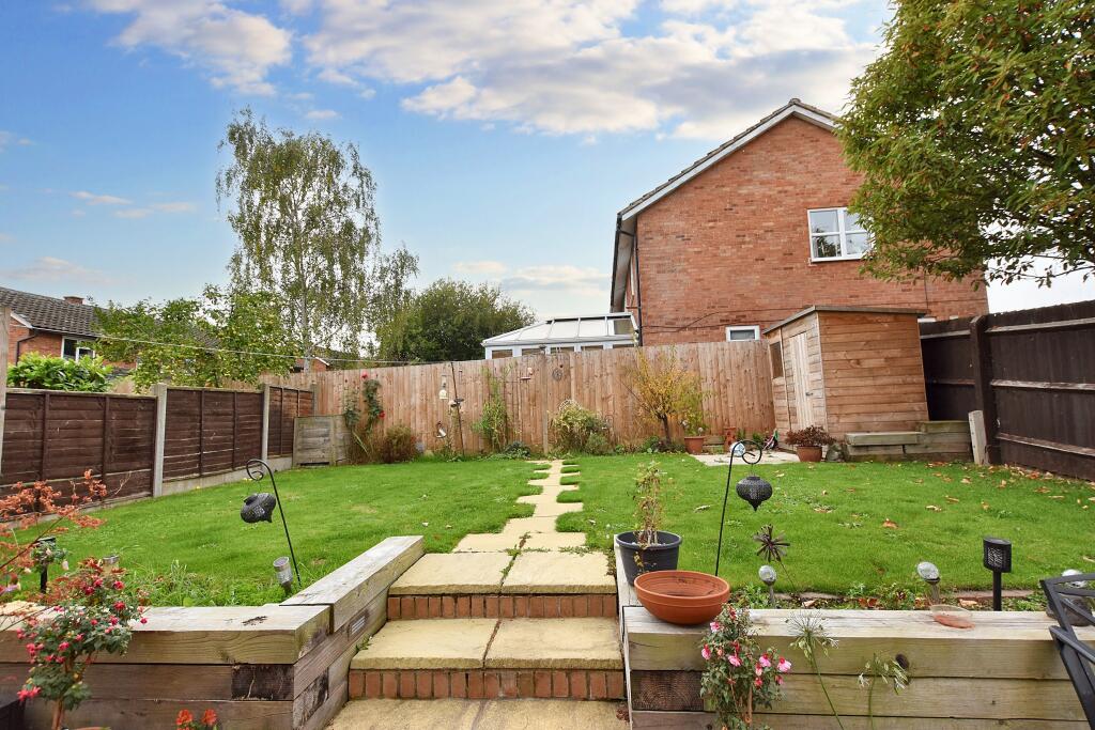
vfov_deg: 77.3
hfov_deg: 100.4
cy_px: 365
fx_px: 456
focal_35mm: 15
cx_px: 548
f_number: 5.6
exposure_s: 1/250
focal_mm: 10
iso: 220
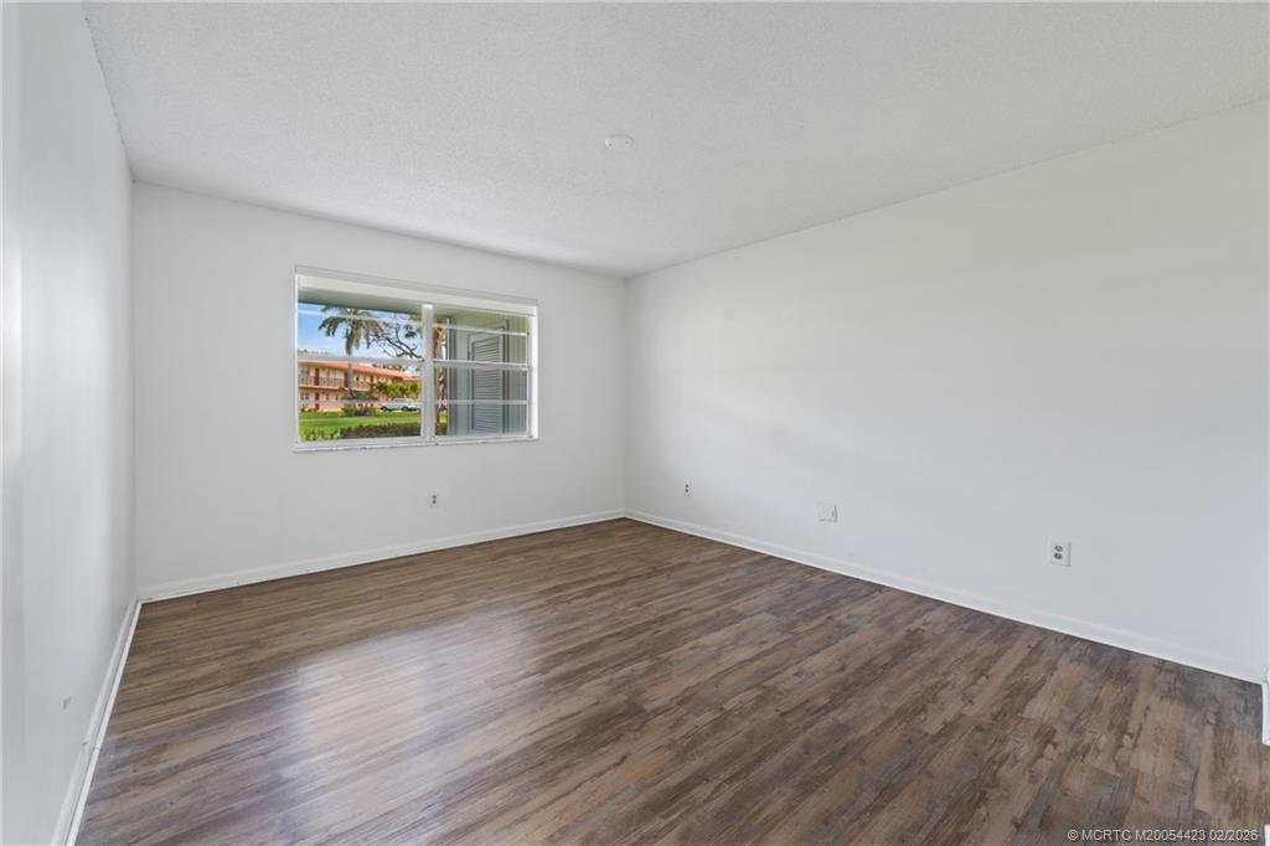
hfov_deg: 104.3
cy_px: 423
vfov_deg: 81.2
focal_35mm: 14
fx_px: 494
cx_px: 635
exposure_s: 1/2.5
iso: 250
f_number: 9
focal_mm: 14
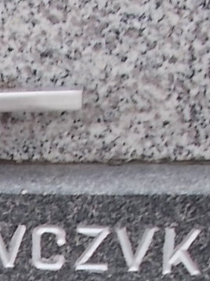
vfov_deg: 15.4
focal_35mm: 118
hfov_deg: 11.7
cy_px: 419
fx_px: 956
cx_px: -155
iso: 80
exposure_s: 1/100
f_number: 3.2
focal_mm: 4.6
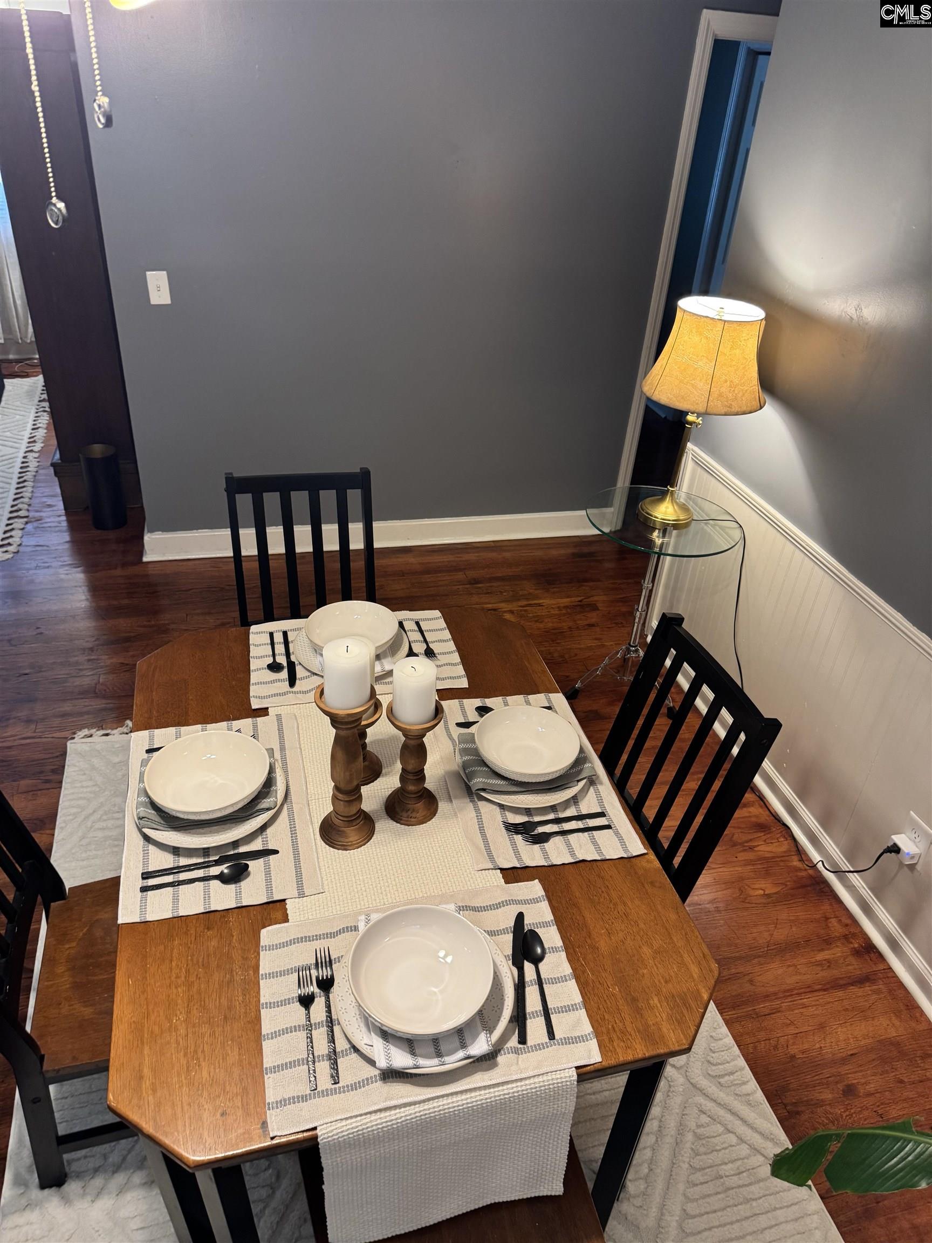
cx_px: 466
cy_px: 622
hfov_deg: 56.8
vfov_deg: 71.6
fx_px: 862
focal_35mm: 24
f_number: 1.78
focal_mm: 6.76
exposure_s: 1/60
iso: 320
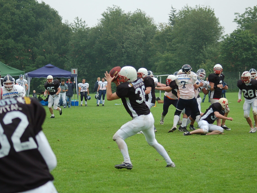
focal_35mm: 121
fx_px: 898
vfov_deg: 12.2
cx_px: 137
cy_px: 96
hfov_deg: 16.3
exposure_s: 1/1000
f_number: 4
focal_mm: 70
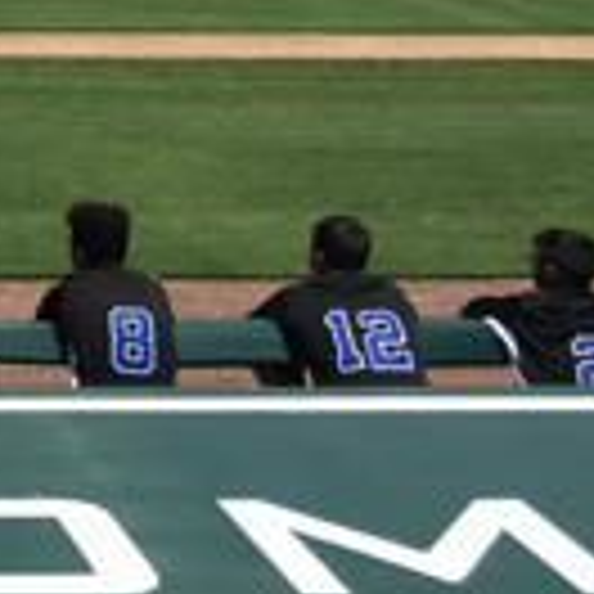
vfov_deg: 15.9
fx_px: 2077
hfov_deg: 14.1
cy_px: -27
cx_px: -526
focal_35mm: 107
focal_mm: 4.15
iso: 25
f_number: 2.2
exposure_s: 1/2564
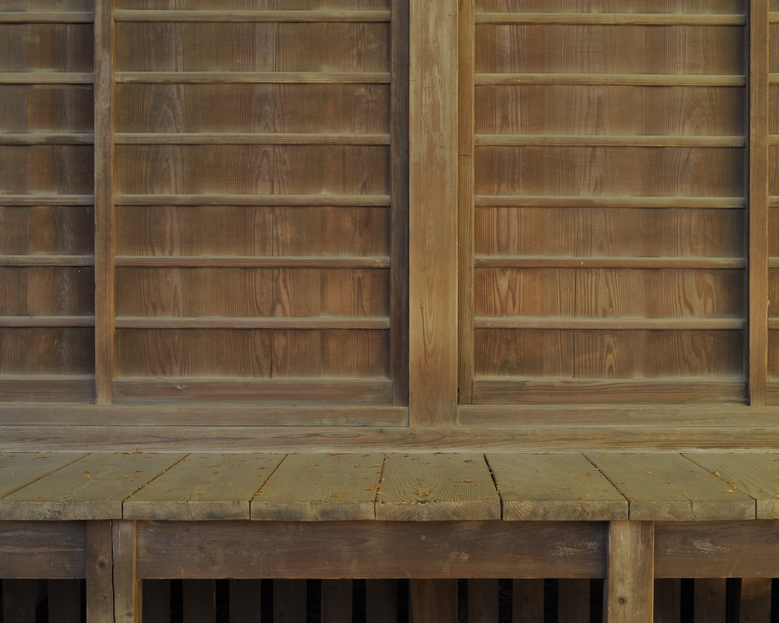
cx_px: 432
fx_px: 1373
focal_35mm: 60
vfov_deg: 25.6
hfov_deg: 31.6
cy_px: 313
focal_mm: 35
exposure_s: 1/4
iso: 200
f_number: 8
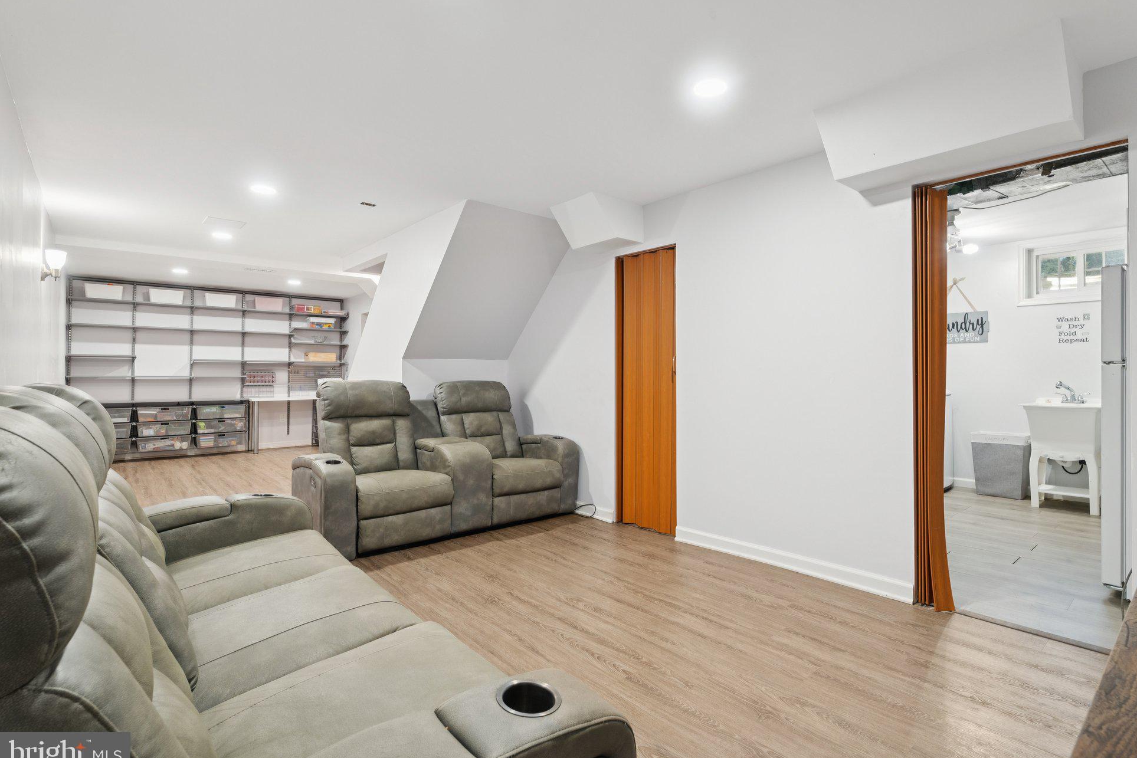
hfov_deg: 93.2
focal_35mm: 17
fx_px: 537
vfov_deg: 70.4
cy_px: 373
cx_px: 604
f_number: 8
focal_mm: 16
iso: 640
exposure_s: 1/13
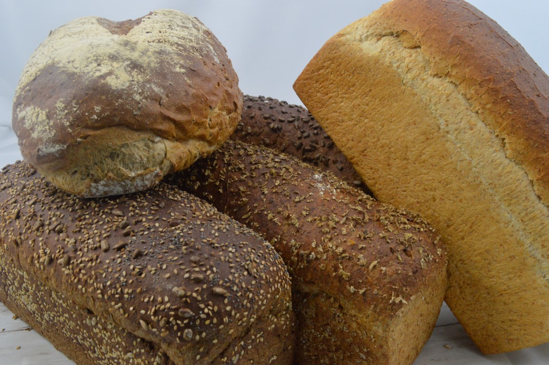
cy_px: 182
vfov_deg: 36.8
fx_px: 549
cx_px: 274
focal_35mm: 36
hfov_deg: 53.2
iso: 1600
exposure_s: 1/60
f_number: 9
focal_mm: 24
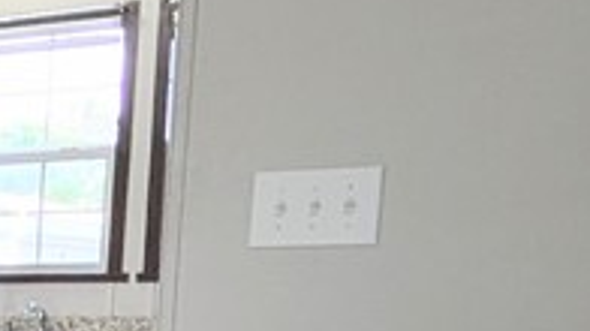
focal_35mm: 96
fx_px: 1501
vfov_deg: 12.1
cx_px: -852
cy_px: 472
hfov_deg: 14.3
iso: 81
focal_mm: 2.02
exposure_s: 1/60
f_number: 1.7
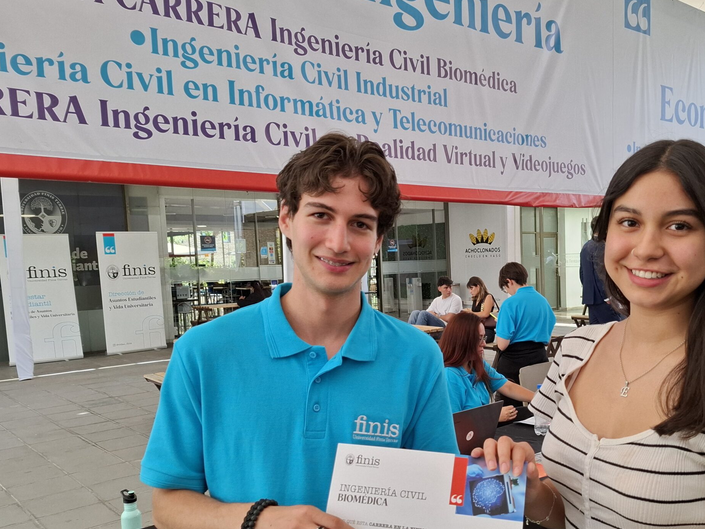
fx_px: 652
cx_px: 465
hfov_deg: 55.7
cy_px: 324
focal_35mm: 32
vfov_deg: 43.9
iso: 50
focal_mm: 5.54
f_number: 1.8
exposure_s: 1/132
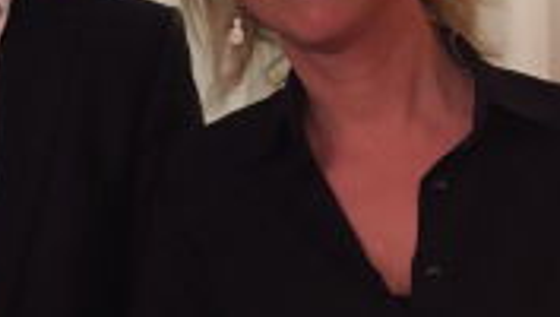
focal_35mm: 89
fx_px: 1323
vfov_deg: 13.4
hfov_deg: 22.0
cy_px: -11
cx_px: -117
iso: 250
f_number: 2.2
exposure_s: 1/20
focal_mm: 4.15
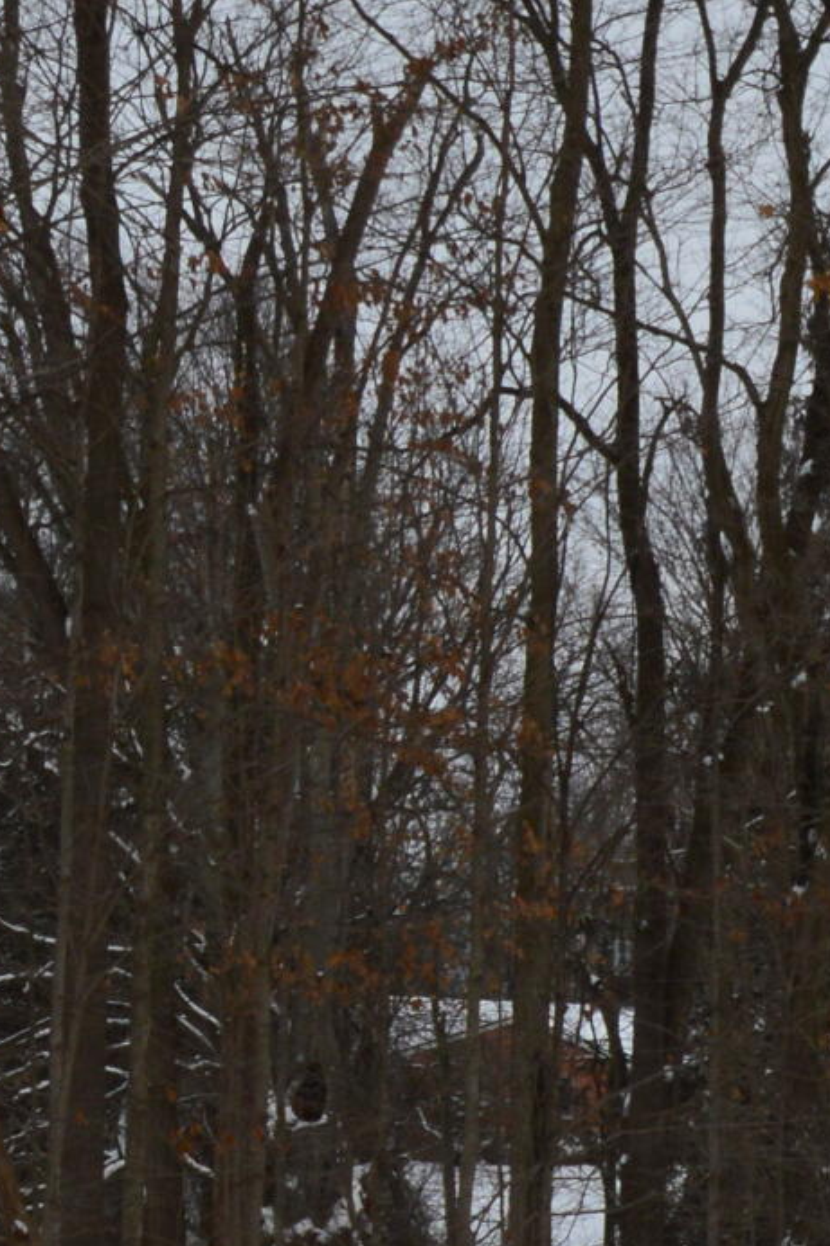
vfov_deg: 14.3
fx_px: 4948
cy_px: 699
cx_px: -148
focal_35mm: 143
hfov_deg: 9.5
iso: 400
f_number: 10
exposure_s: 1/250
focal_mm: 22
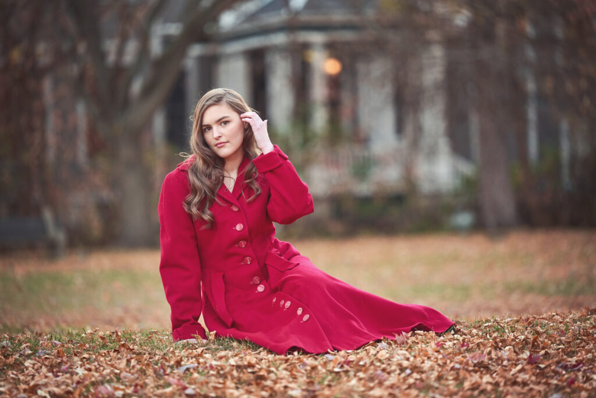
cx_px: 298
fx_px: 2732
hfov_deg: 12.5
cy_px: 199
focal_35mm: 165
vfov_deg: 8.3
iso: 1000
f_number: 2.8
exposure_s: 1/640
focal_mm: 165
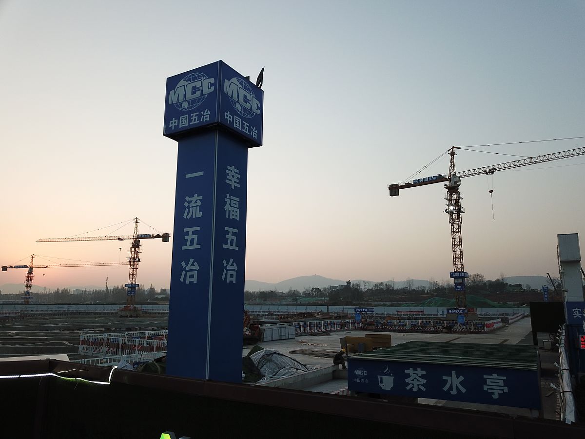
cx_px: 292
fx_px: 439
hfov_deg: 67.3
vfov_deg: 53.1
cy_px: 220
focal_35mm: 26
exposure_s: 1/210
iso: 100
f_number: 2.2
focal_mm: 4.73
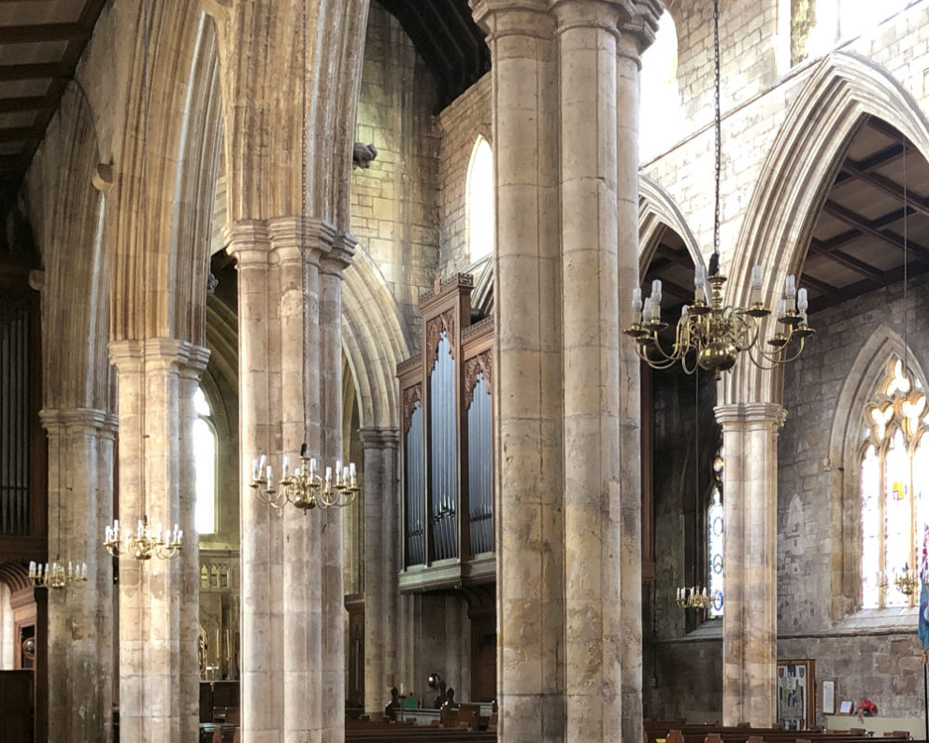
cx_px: 679
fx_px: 1512
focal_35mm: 55
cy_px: 640
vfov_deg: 26.8
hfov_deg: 33.6
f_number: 1.8
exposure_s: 1/10
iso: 100
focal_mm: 4
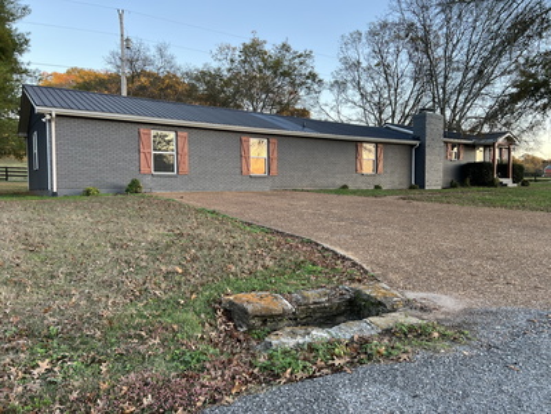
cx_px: 276
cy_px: 207
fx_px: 414
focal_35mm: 26
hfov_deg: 67.3
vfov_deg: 53.1
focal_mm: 5.7
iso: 50
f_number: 1.5
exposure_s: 1/121
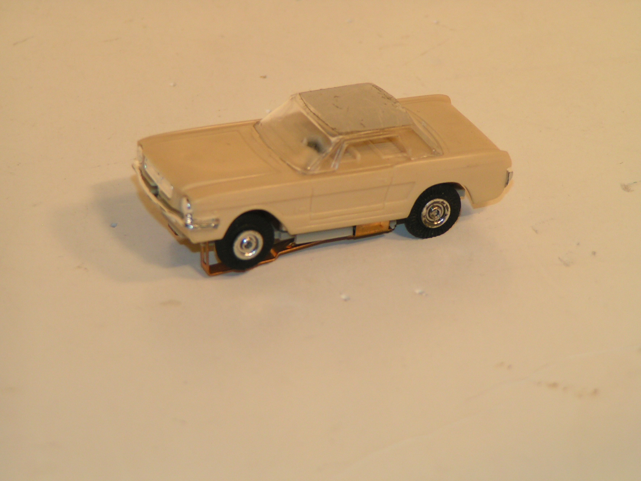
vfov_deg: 6.9
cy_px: 240
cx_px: 320
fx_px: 4000
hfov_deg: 9.2
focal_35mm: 216
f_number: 3.5
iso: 80
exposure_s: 1/250
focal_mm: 33
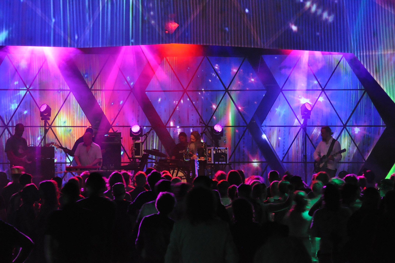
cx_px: 198
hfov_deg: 16.1
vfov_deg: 10.7
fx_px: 1397
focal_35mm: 128
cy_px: 132
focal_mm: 85
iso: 3200
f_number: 5.6
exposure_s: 1/6
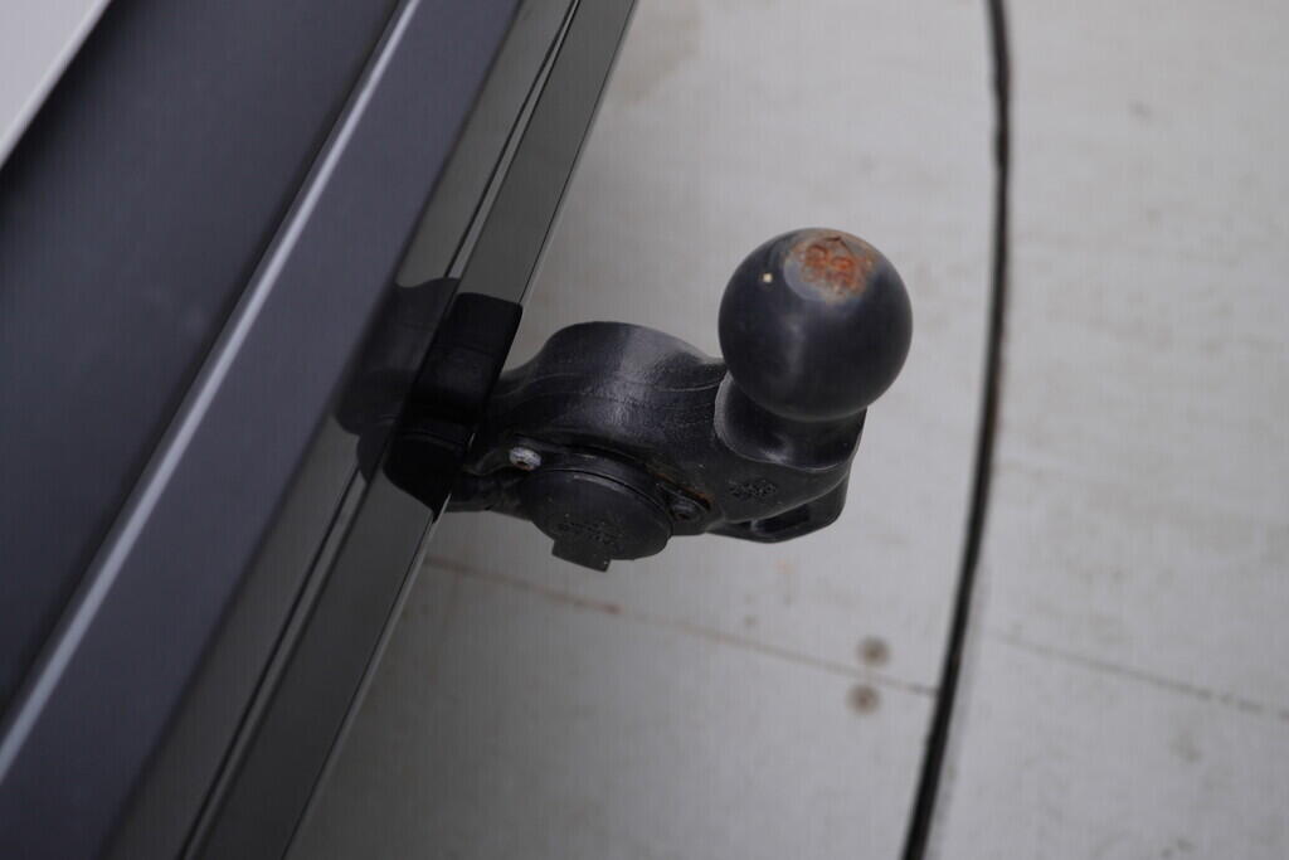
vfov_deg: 36.9
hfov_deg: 53.1
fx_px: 1289
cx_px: 644
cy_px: 430
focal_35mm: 36
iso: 125
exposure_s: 1/50
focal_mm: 24
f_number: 3.2
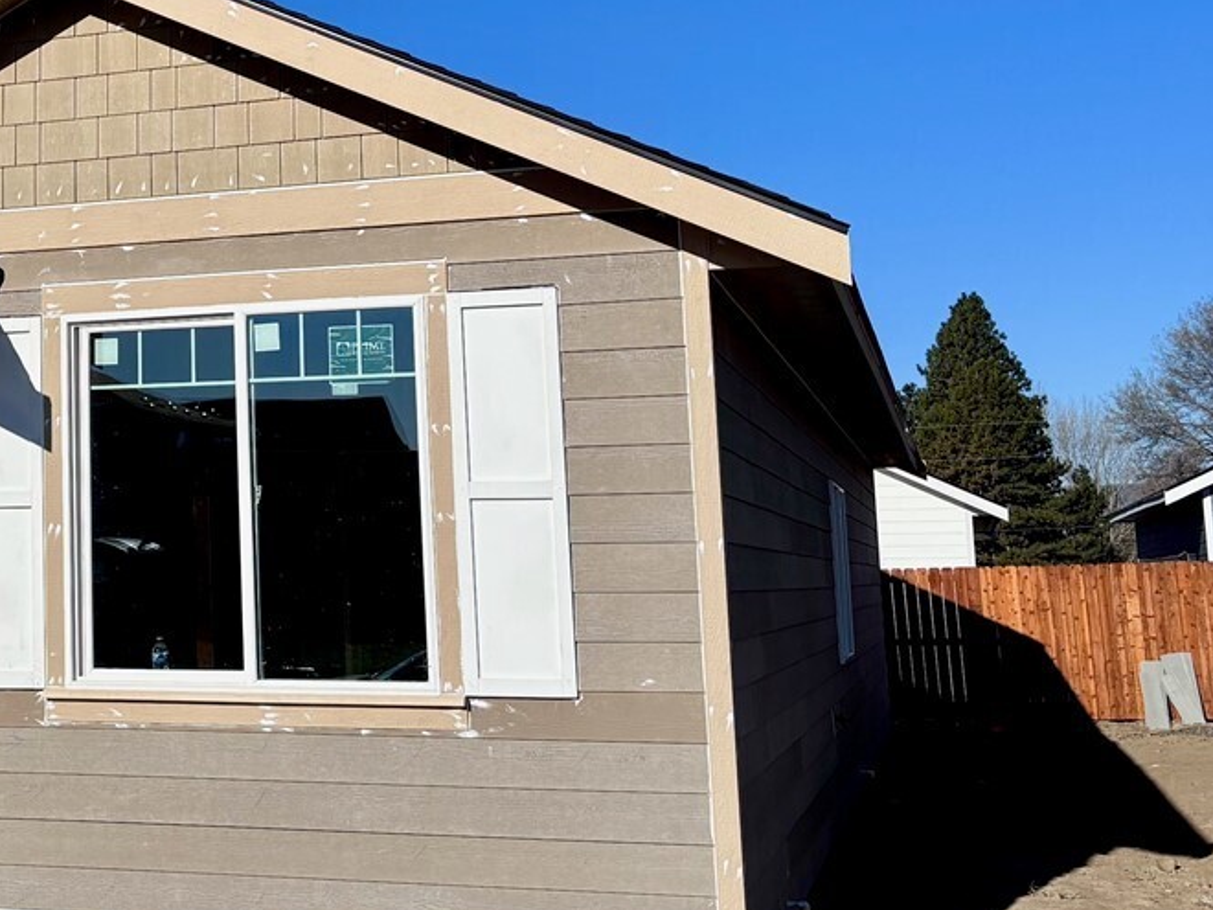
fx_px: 2208
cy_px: 246
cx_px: 13
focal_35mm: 63
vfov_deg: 23.1
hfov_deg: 28.9
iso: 50
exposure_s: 1/5952
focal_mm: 5.96
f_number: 1.6
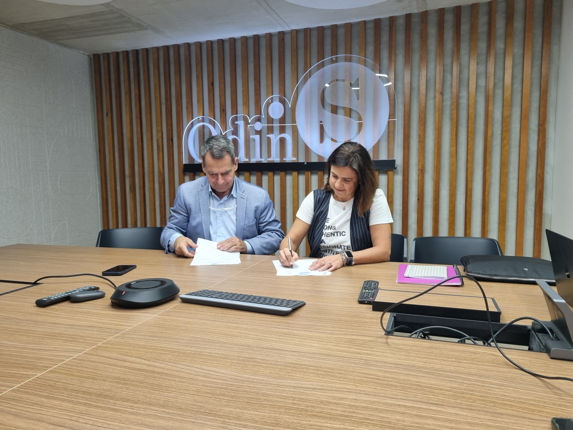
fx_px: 430
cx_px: 286
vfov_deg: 53.1
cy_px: 215
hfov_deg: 67.3
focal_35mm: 26
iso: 200
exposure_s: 1/100
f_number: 1.8
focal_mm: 5.4
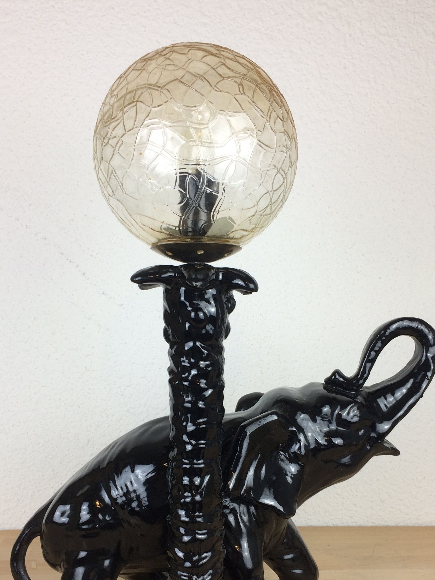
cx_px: 214
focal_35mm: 39
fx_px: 654
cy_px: 375
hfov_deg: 36.8
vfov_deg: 47.3
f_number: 2.2
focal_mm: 4.15
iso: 32
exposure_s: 1/50
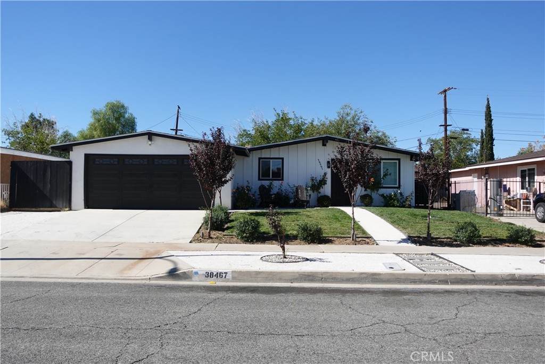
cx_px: 272
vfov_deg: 43.6
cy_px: 182
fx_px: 454
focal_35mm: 30
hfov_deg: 61.9
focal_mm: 11.7
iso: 125
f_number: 2.5
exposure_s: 1/320
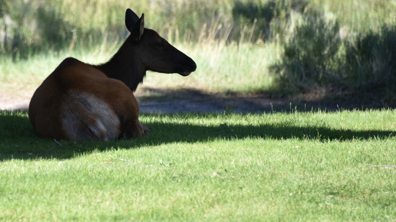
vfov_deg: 2.1
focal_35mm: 568
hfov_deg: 3.8
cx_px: 94
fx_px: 5963
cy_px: 94
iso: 450
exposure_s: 1/640
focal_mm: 300
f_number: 5.6
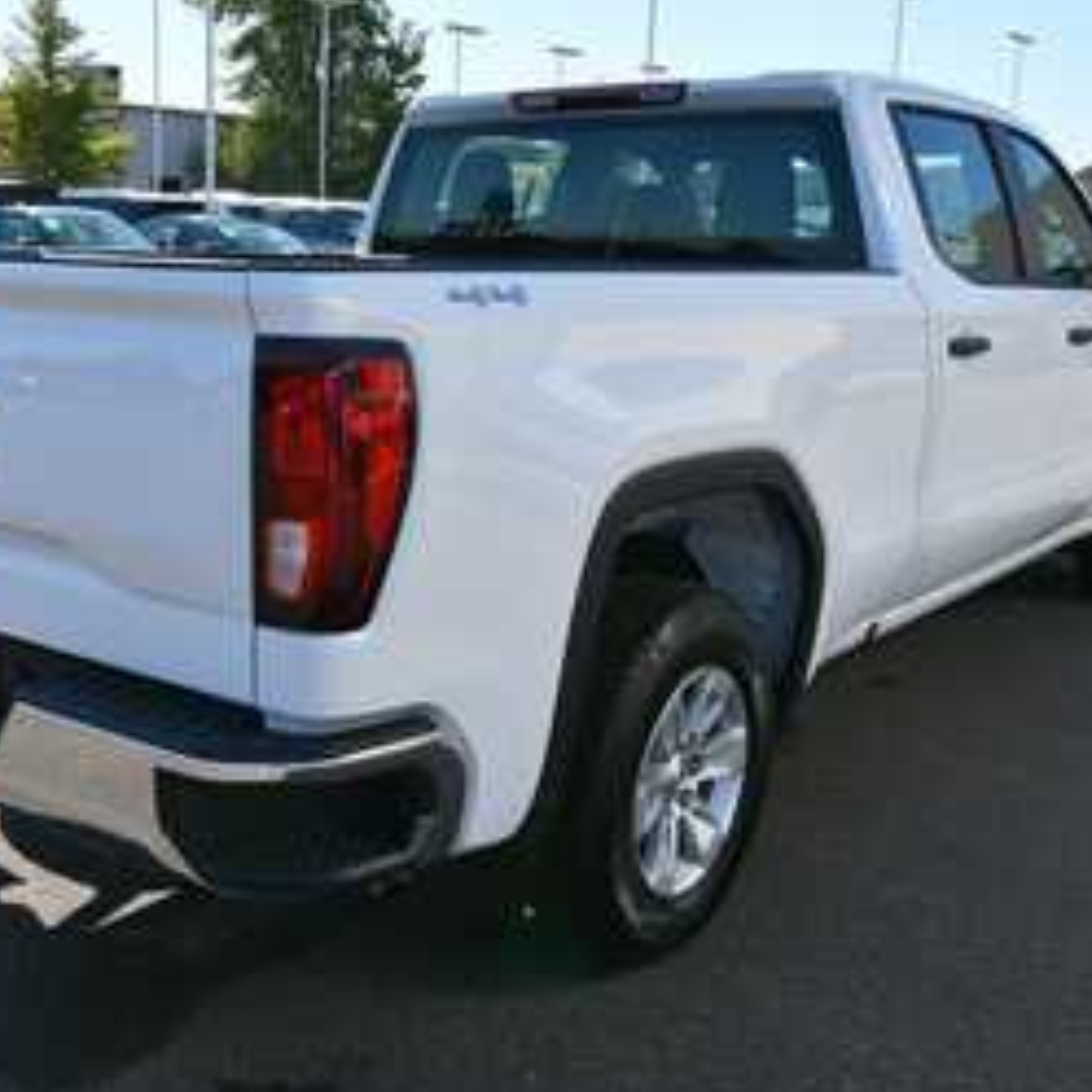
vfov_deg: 40.9
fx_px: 1463
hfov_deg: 40.6
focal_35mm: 41
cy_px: 542
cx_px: 395
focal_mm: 20
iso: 110
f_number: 8
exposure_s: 1/250
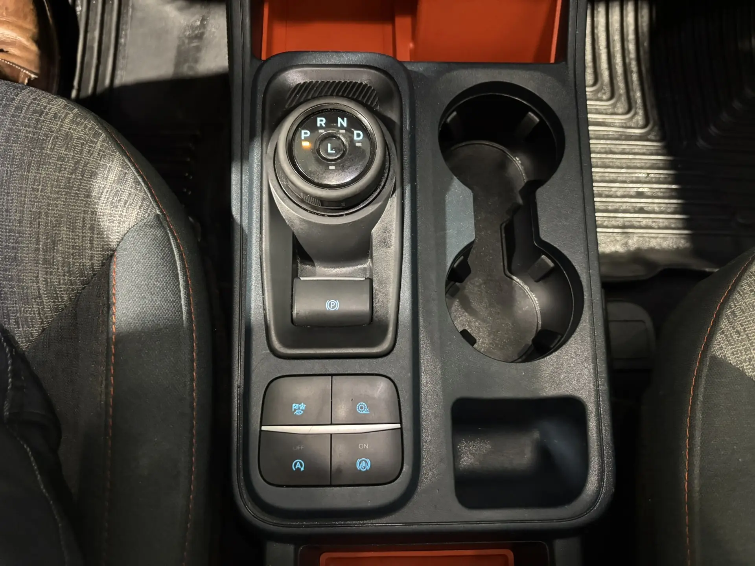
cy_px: 283
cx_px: 378
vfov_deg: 53.1
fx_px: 567
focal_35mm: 26
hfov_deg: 67.3
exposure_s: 1/29
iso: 640
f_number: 1.6
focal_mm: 5.96
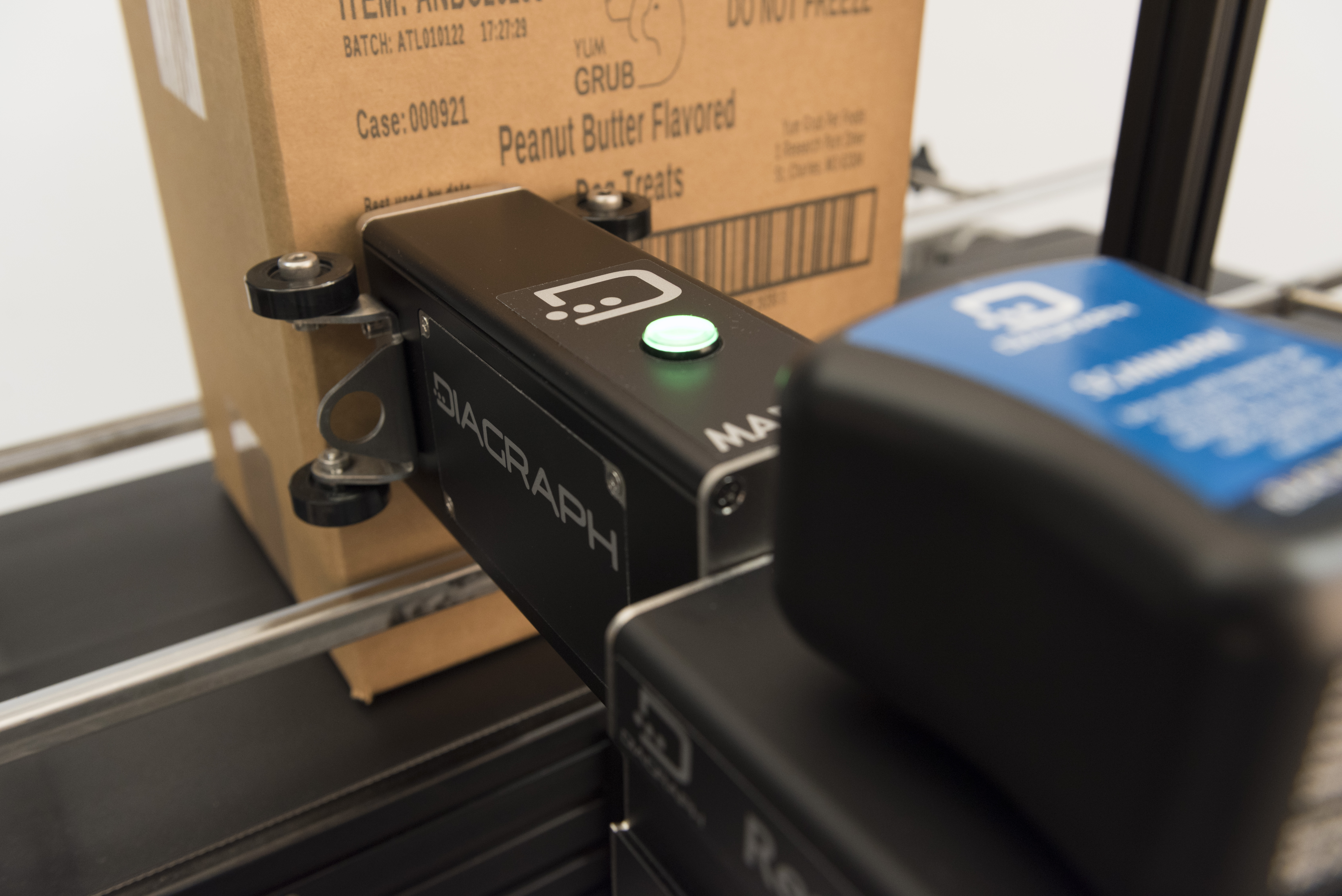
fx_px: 1193
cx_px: 671
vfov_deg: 41.1
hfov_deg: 58.7
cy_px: 448
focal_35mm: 32
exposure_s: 1/60
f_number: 5
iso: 800
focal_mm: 32
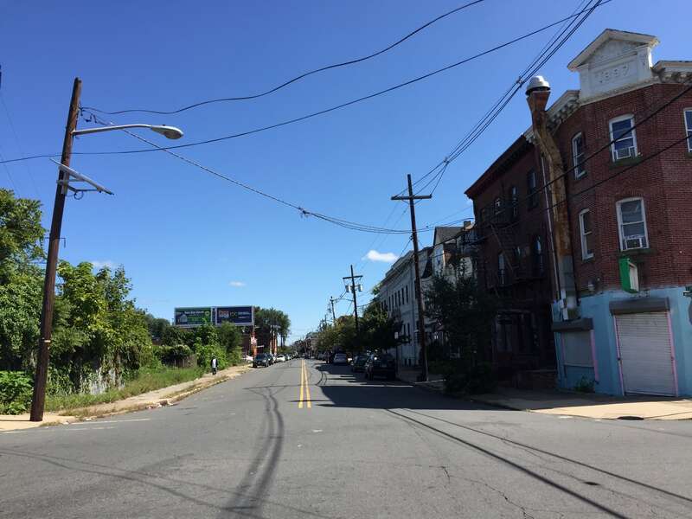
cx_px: 346
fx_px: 580
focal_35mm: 29
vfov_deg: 48.2
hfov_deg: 61.7
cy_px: 260
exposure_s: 1/1522
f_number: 2.2
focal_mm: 4.15
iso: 32
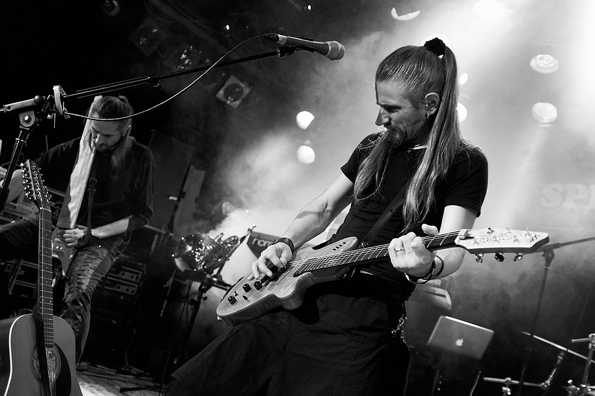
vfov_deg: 43.6
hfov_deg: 61.9
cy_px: 198
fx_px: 496
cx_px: 298
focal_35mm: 30
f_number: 2.2
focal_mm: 20
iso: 400
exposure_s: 1/160
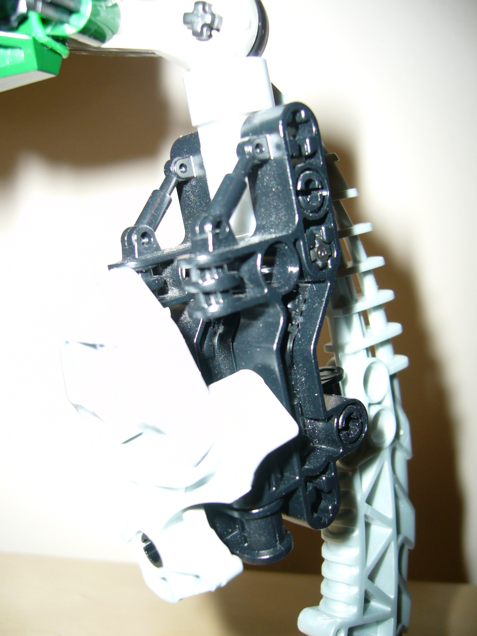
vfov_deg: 52.6
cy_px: 318
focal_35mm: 35
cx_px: 238
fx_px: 643
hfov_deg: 40.7
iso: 100
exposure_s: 1/30
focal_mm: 5.8
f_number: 2.8
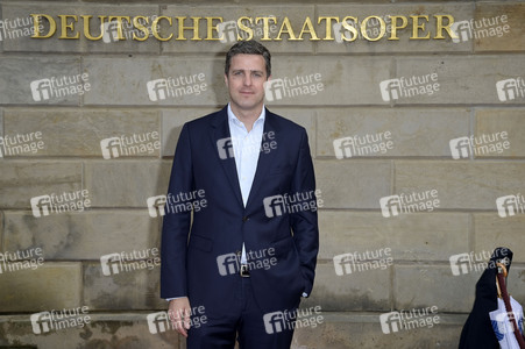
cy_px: 174
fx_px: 758
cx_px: 262
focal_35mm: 52
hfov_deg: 38.2
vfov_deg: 26.0
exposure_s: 1/250
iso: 400
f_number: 11
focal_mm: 52
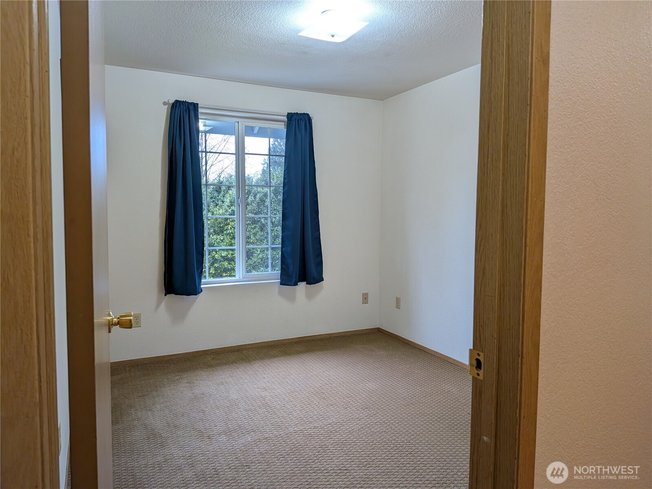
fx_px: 452
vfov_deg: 56.8
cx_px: 326
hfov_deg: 71.6
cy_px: 244
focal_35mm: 24
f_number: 1.7
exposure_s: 1/60
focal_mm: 4.53
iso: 45
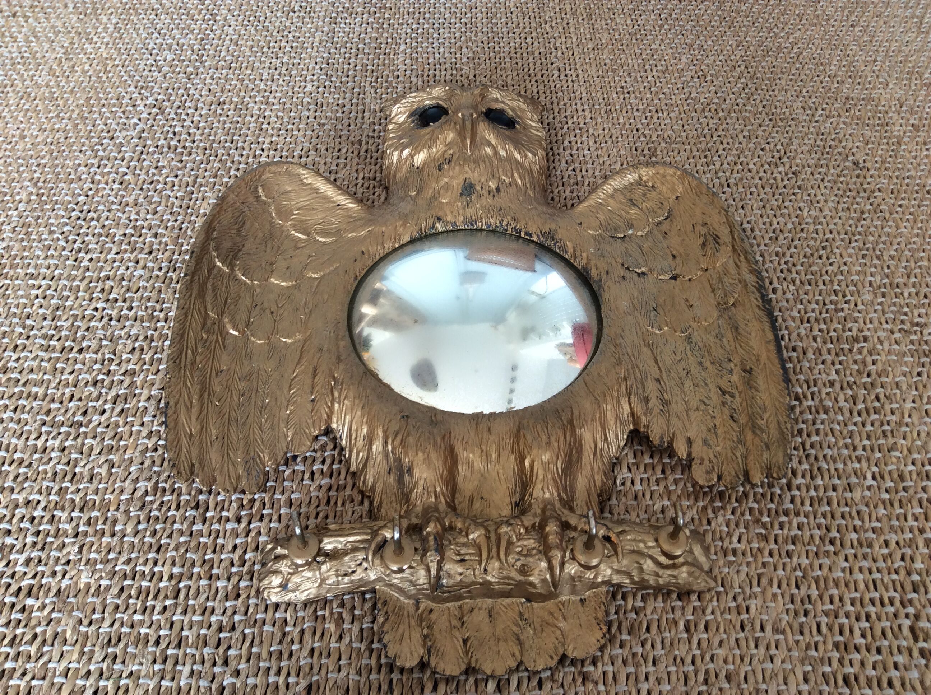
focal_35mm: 32
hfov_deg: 56.9
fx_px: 859
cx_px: 466
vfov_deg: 44.1
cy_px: 348
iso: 32
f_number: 2.4
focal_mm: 3.3
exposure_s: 1/33
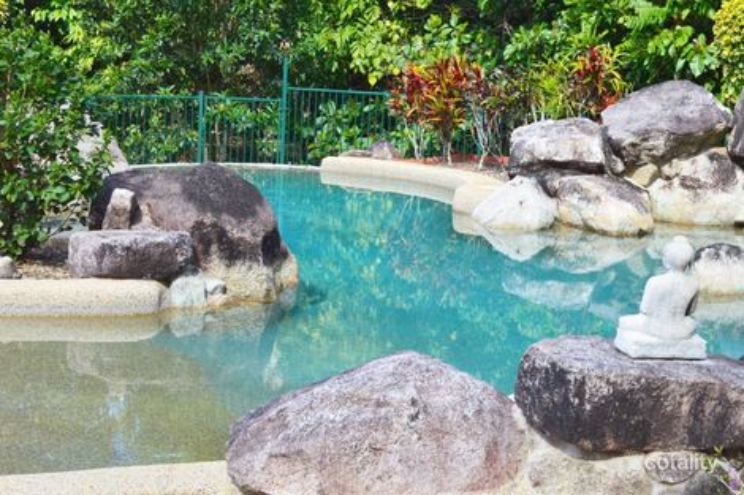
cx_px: 372
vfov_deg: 18.9
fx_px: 1487
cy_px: 248
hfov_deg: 28.1
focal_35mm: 72
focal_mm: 48
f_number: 10
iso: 400
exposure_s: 1/200
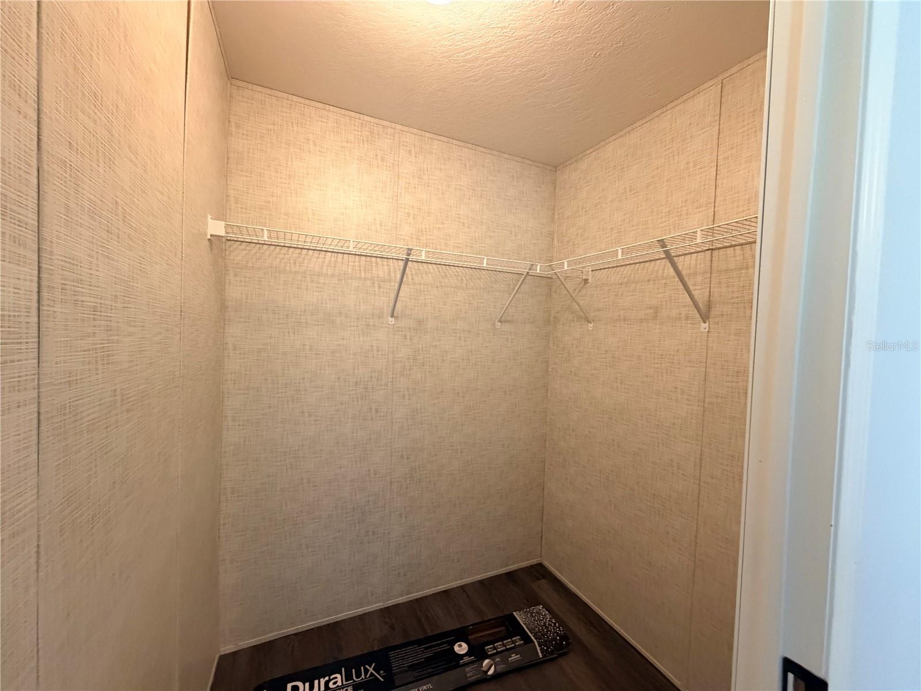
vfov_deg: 85.7
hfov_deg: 102.1
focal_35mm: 14
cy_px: 346
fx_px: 372
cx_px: 460
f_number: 2.2
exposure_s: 1/60
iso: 640
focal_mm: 2.22
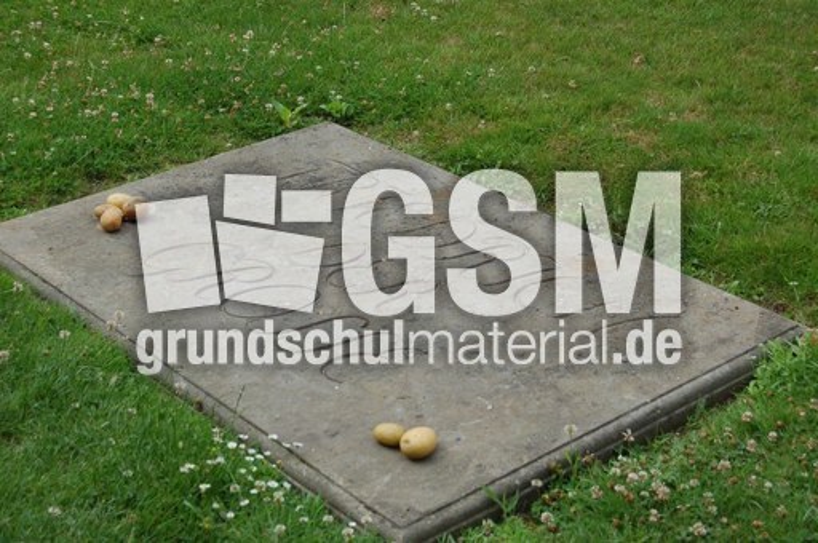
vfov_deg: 20.1
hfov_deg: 29.9
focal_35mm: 68
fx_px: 1532
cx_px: 409
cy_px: 272
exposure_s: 1/320
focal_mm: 45
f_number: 9
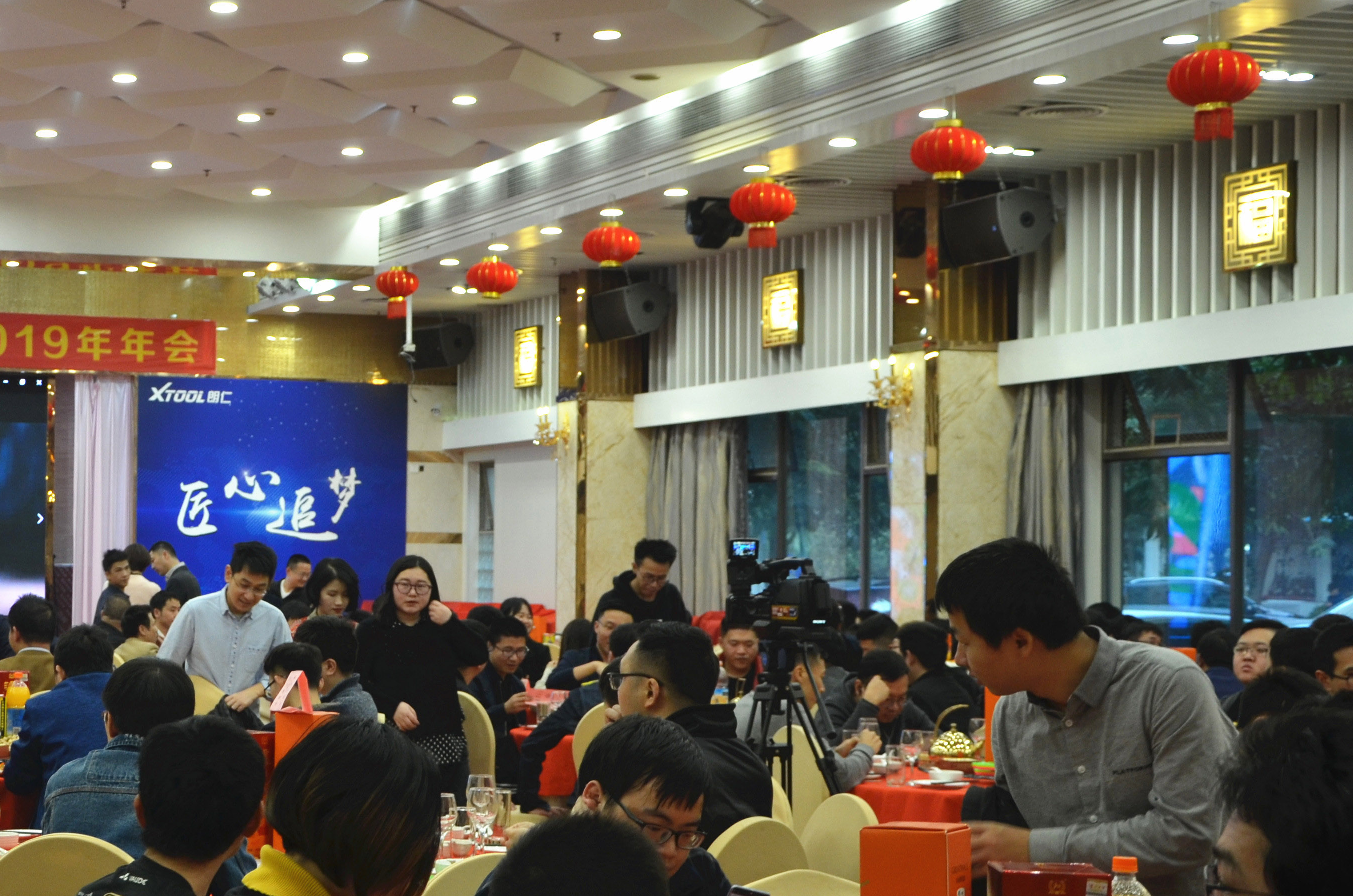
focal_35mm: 71
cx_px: 185
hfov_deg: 27.7
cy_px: 490
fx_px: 2663
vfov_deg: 19.1
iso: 400
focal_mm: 26
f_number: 4
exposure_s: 1/60
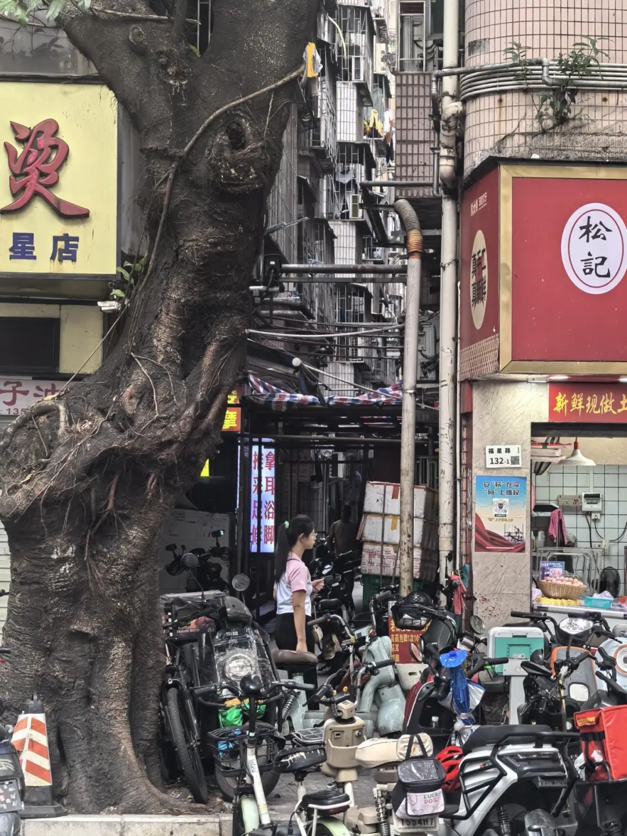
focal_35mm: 95
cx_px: 314
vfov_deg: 20.7
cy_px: 418
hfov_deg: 15.6
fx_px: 2294
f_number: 2.1
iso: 800
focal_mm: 15
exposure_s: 1/529
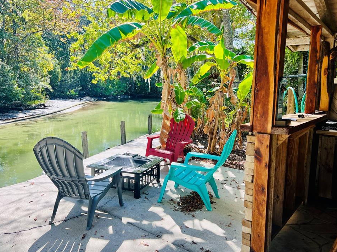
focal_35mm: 28
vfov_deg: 49.7
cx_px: 162
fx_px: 273
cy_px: 128
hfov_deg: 63.4
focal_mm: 5.7
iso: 50
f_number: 1.5
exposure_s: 1/814
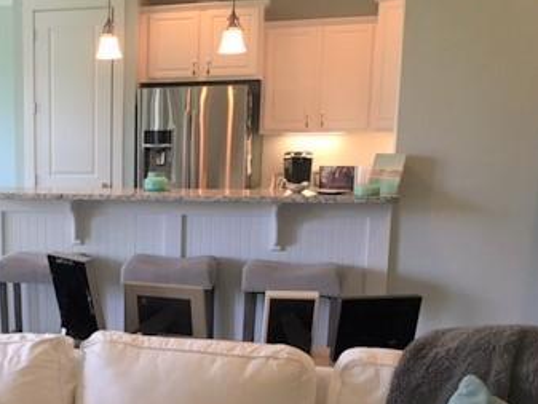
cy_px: 294
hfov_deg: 33.0
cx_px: 48
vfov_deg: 26.3
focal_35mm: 55
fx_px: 855
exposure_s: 1/30
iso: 50
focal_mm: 4.15
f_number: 2.2
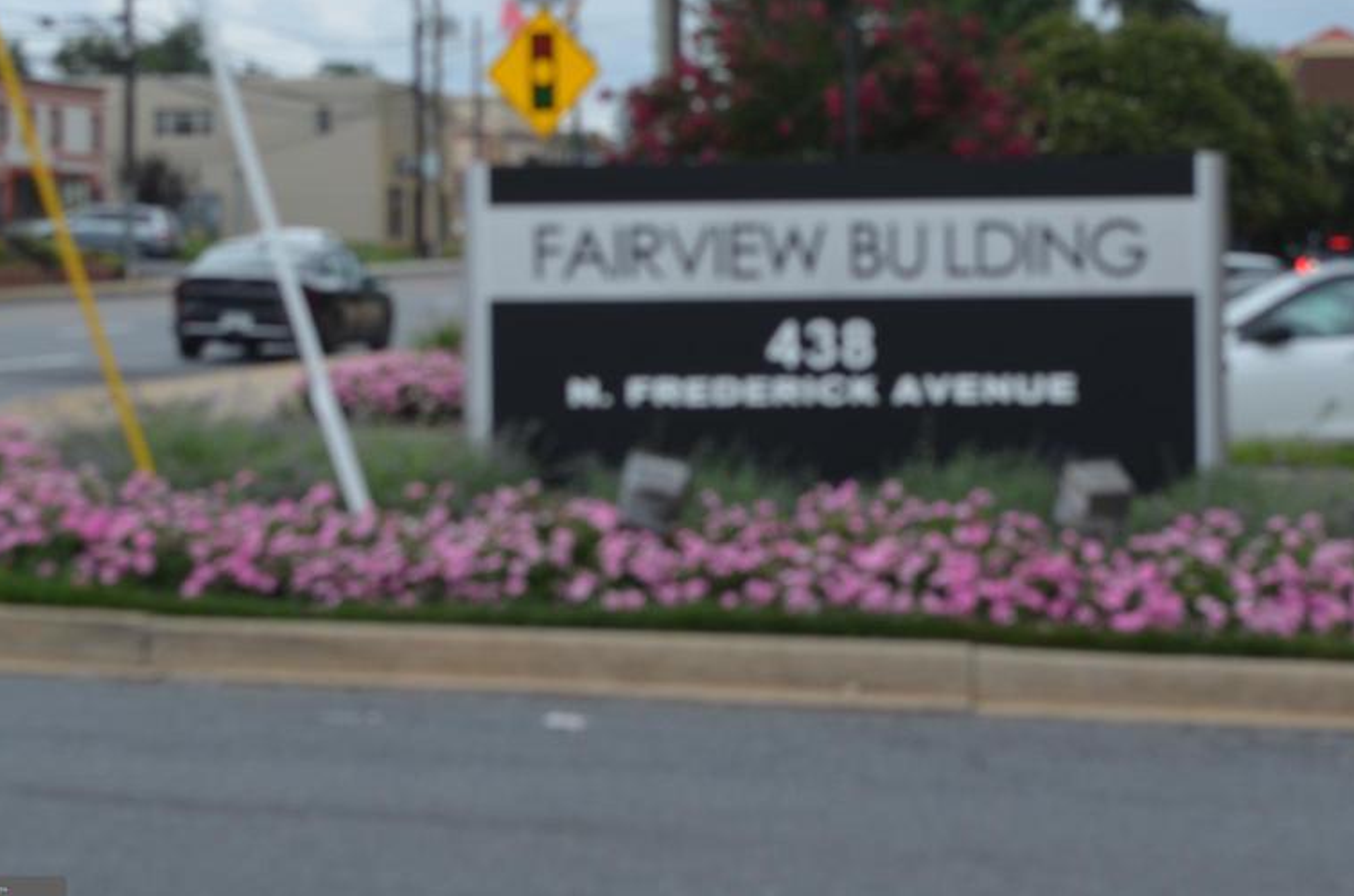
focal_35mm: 92
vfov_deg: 14.8
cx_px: 788
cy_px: 332
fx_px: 3440
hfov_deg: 22.2
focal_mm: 45
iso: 140
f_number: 8
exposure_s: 1/250
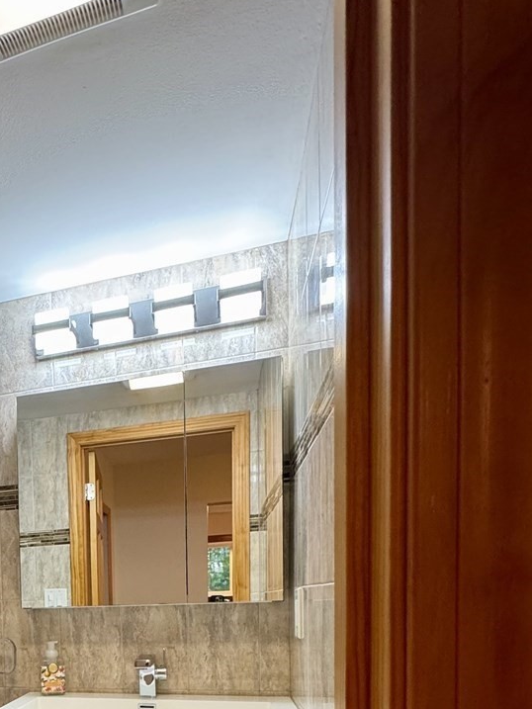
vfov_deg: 52.6
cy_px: 639
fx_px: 615
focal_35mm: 30
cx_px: -6
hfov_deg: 40.6
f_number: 2.2
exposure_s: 1/60
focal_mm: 2.22
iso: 200
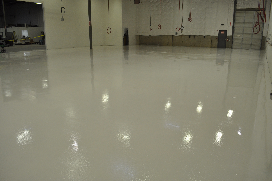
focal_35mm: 27
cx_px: 136
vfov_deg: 47.8
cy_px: 90
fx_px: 204
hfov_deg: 67.4
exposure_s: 1/125
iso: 360
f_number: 5.6
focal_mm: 18
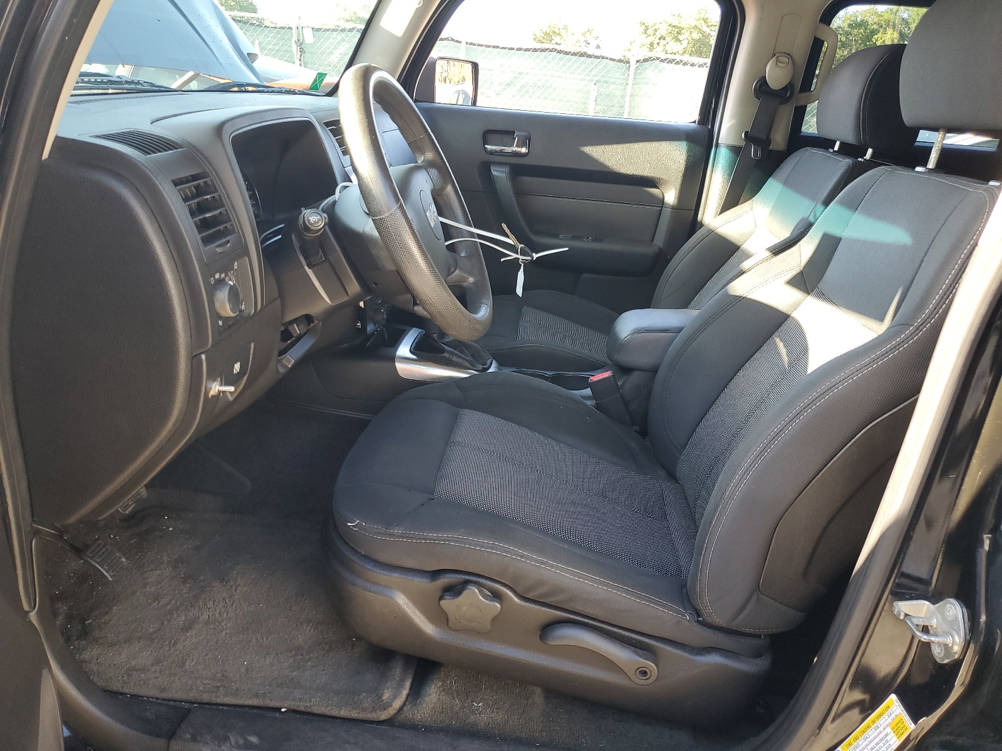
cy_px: 376
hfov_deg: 67.3
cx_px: 501
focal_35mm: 26
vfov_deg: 53.1
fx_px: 753
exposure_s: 1/120
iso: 65
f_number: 1.5
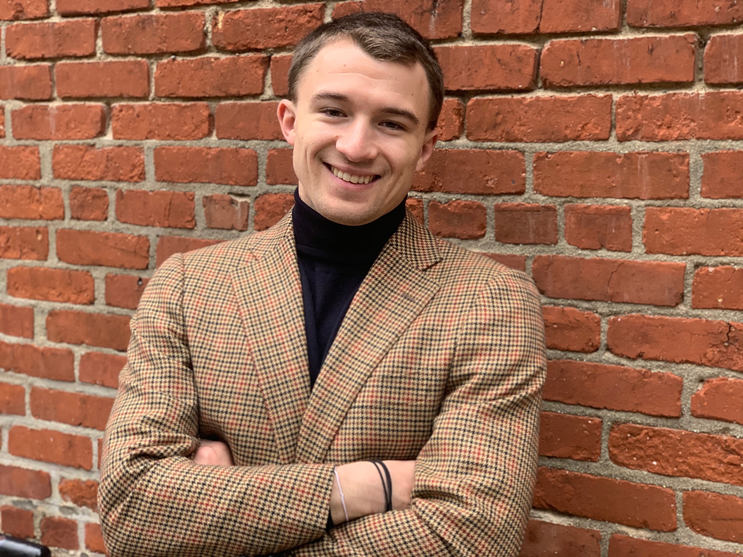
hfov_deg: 36.8
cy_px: 278
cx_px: 372
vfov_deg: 28.0
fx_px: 1116
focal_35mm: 52
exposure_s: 1/93
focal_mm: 6
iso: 125
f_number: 2.4
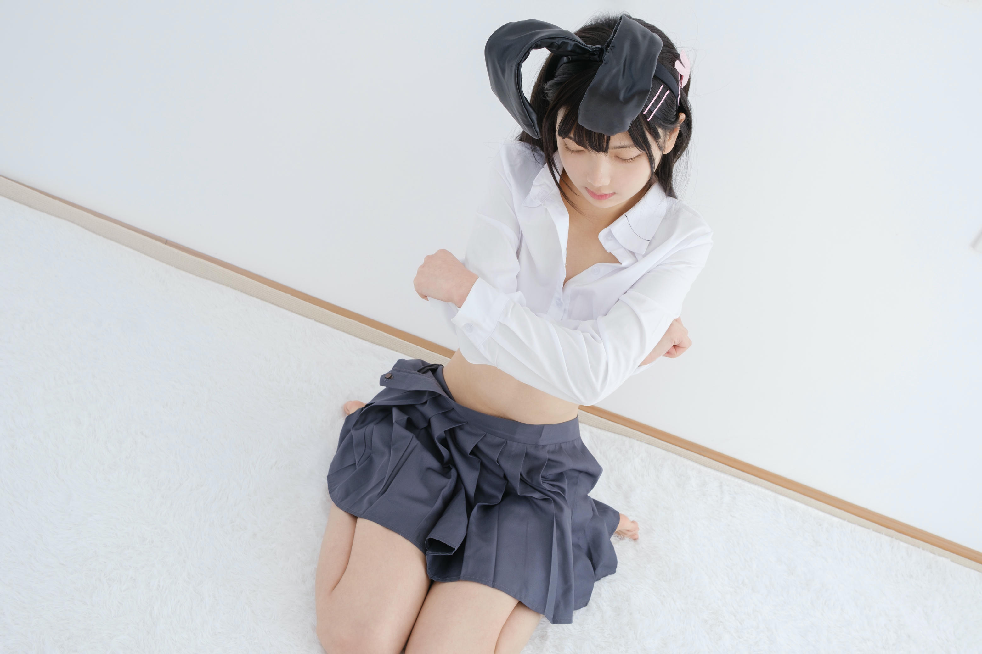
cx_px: 491
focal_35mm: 35
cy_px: 327
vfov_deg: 37.9
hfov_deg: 54.4
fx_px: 955
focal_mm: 23
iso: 160
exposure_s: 1/80
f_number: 6.4
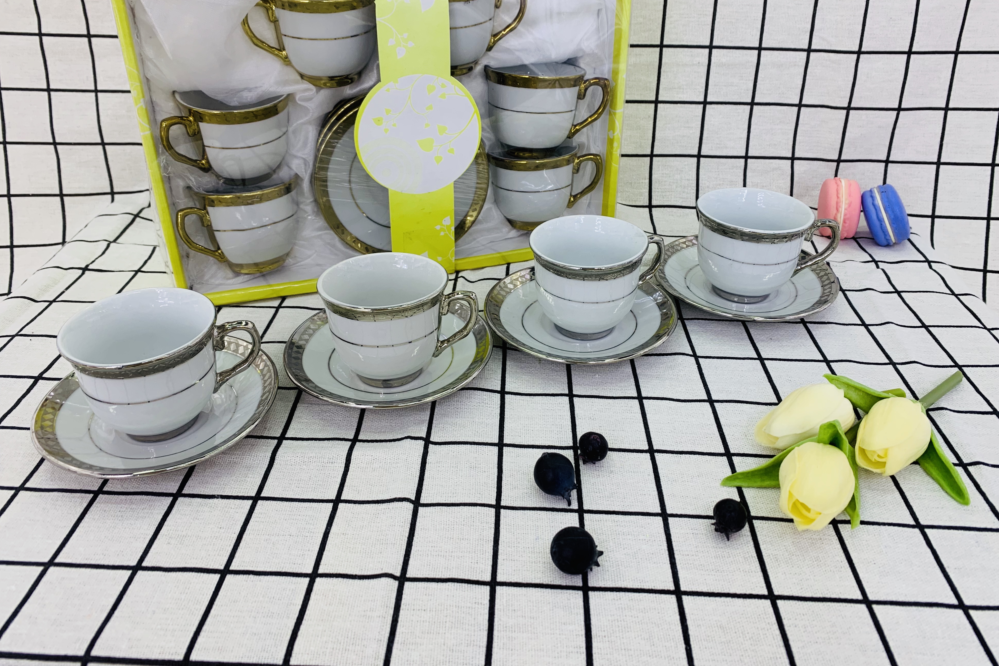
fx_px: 777
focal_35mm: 28
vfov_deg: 46.2
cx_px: 510
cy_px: 282
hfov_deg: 65.5
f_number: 1.8
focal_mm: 4.25
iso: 40
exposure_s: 1/122
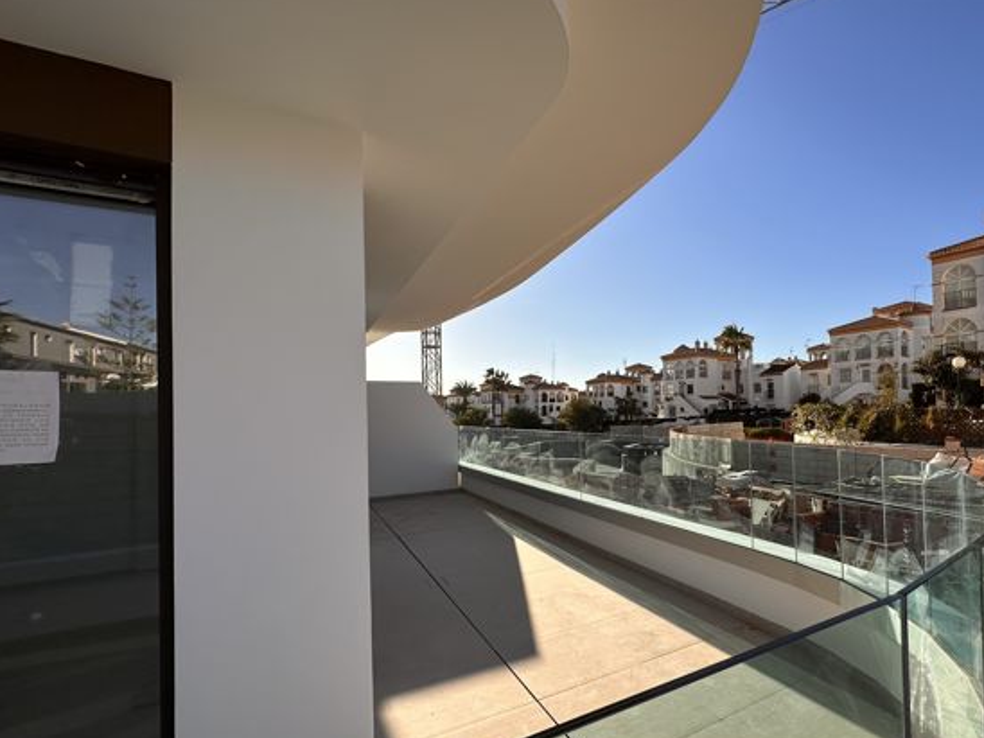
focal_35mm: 18
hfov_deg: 86.0
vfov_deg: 71.4
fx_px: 512
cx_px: 617
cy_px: 404
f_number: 2.2
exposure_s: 1/2817
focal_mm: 2.22
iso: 50
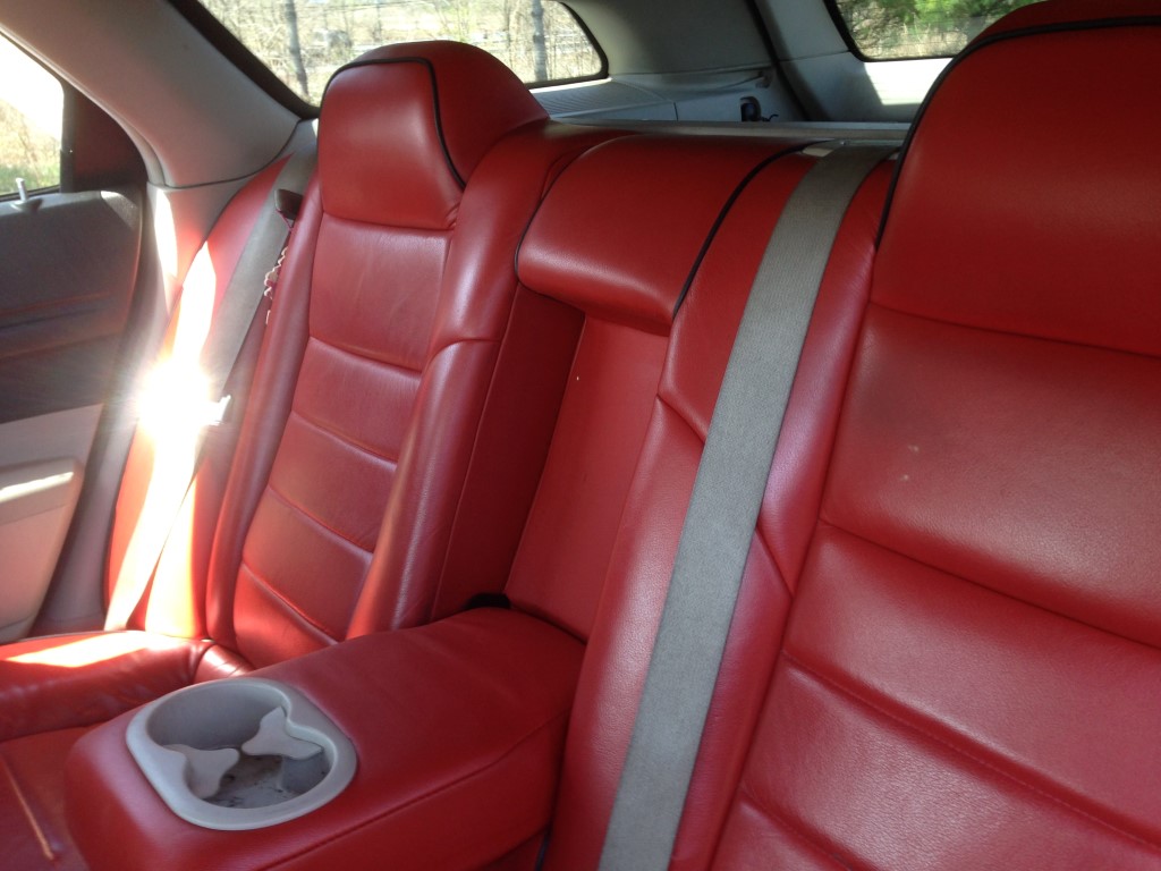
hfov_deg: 55.4
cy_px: 436
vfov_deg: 42.9
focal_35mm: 33
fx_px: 1107
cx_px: 580
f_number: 2.4
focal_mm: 4.12
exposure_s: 1/40
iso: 50
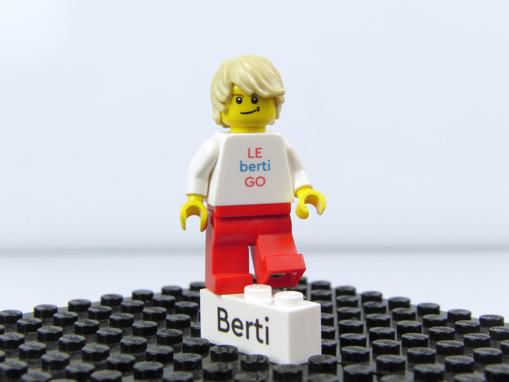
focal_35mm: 64
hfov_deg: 30.3
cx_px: 254
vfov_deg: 22.9
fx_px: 941
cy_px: 191
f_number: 3.5
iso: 200
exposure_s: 1/80
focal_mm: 11.4
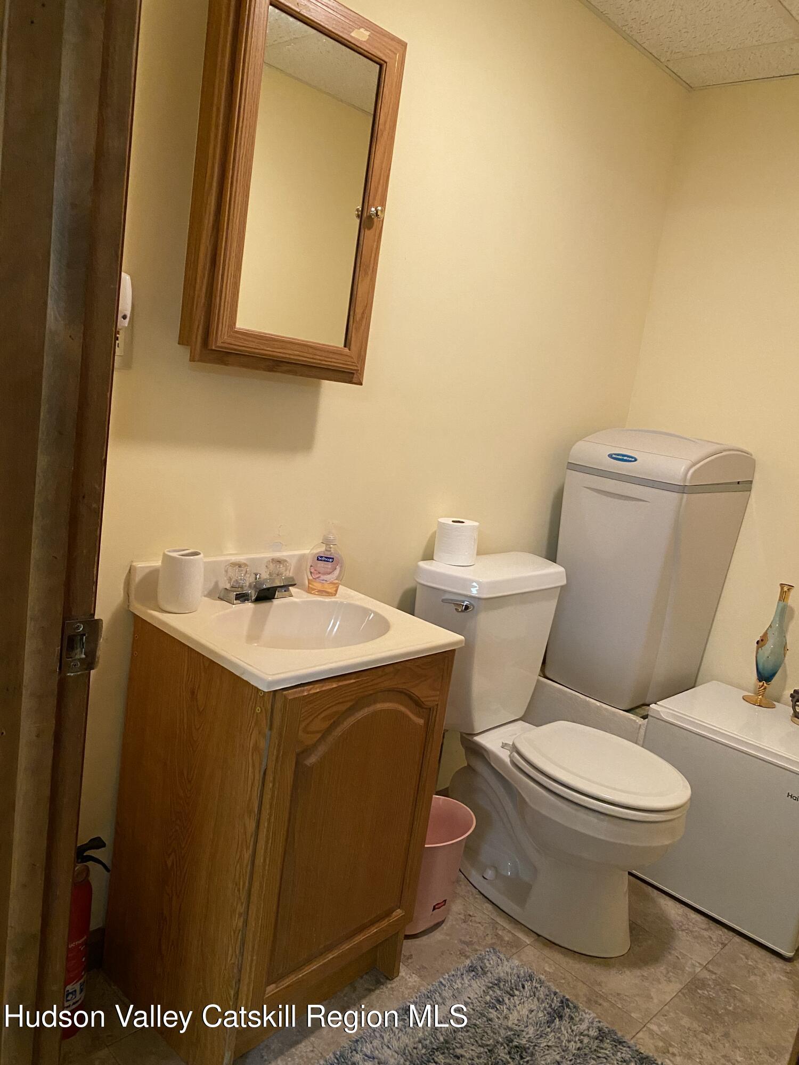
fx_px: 800
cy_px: 532
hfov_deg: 53.1
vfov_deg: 67.3
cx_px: 400
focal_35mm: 26
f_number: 1.8
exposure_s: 1/60
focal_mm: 4.25
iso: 400
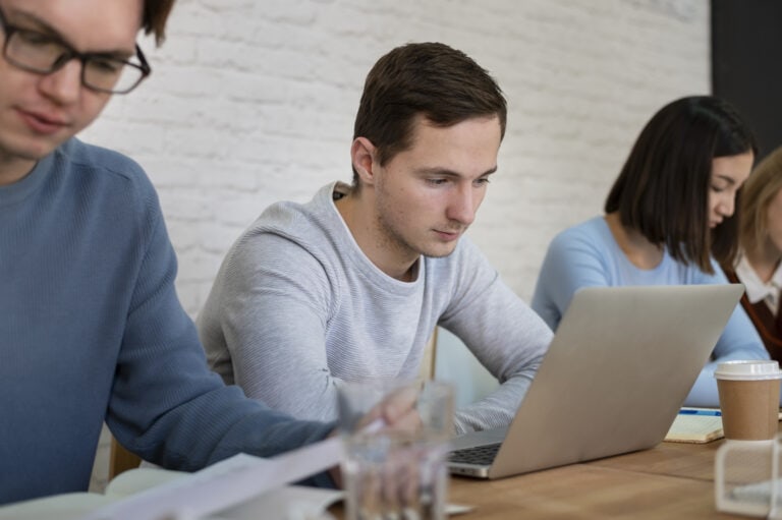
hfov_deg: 39.6
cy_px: 260
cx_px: 391
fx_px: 1085
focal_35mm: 50
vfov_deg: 27.0
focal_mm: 50
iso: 1000
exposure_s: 1/250
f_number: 2.8
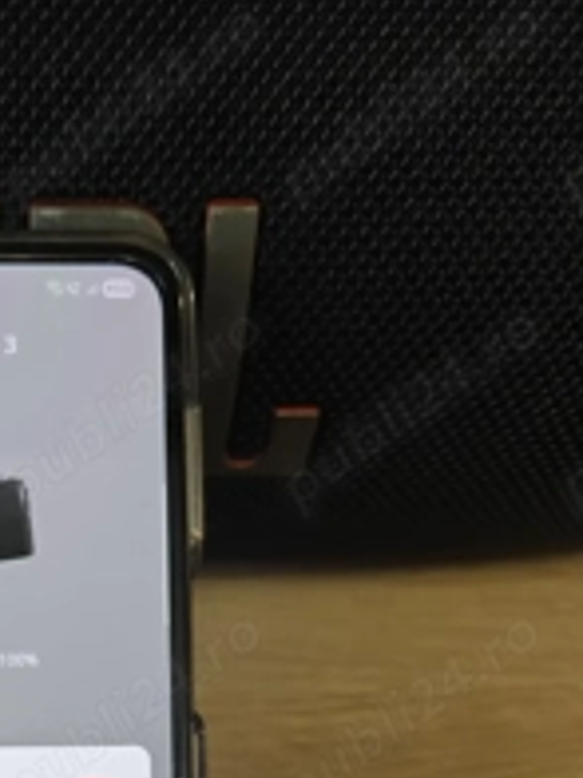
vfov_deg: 36.4
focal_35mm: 47
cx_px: -8
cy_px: 778
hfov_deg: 28.8
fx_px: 1055
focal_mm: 5.4
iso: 125
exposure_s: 1/60
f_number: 1.8
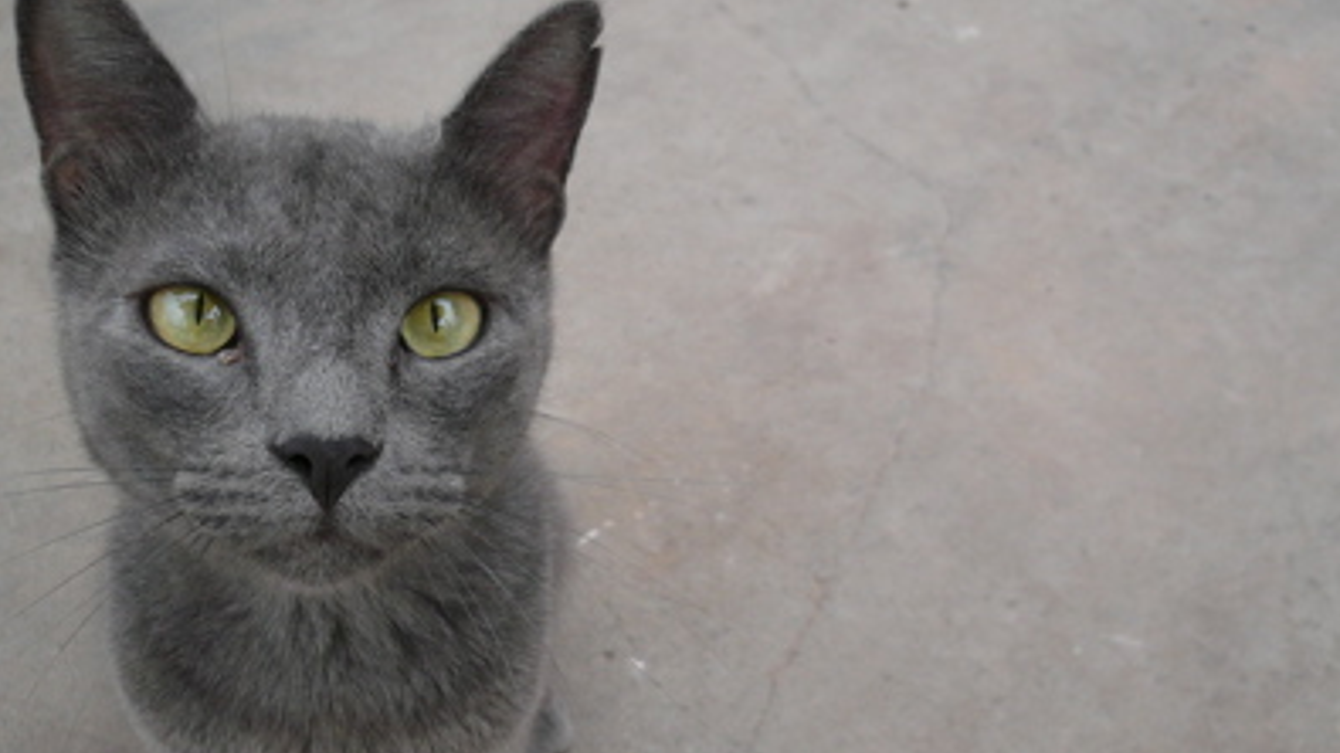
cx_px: 675
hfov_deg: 47.4
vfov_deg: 27.7
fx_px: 1528
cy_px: 421
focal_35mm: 43
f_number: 2.9
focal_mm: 5.2
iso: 100
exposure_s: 1/400
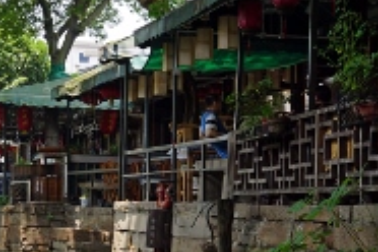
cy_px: 158
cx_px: 10
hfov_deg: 15.6
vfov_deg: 10.6
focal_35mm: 129
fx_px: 1354
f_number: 6.3
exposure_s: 1/100
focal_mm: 40
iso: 100
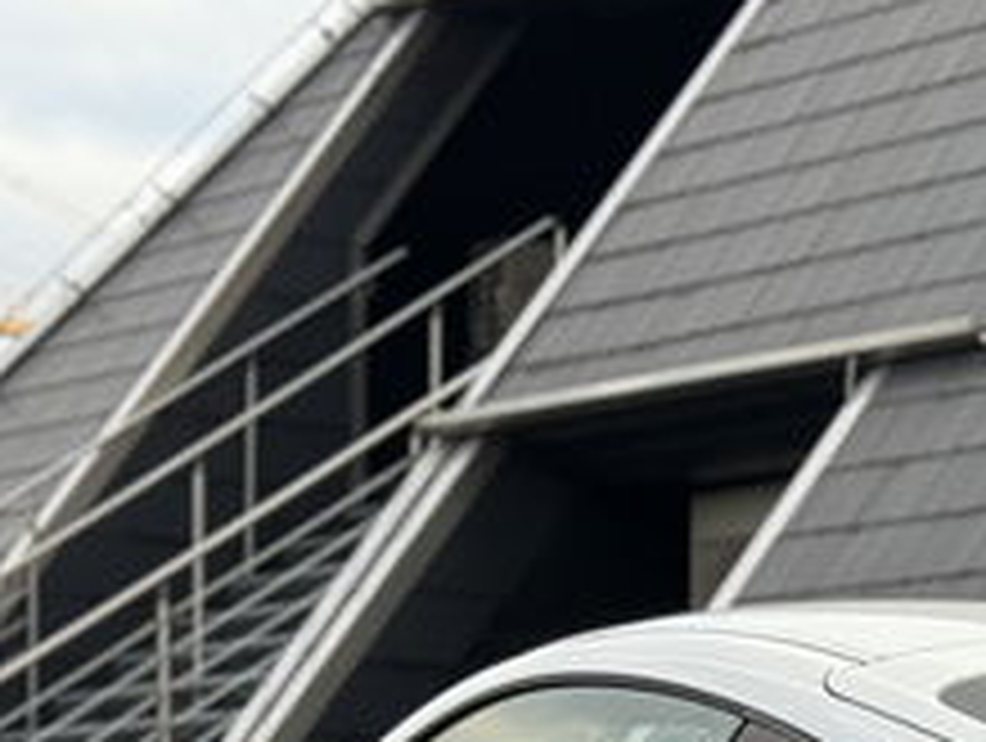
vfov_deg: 8.7
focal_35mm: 168
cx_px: 1148
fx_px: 4793
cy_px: 1061
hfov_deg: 11.5
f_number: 1.78
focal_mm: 6.76
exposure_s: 1/615
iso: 64
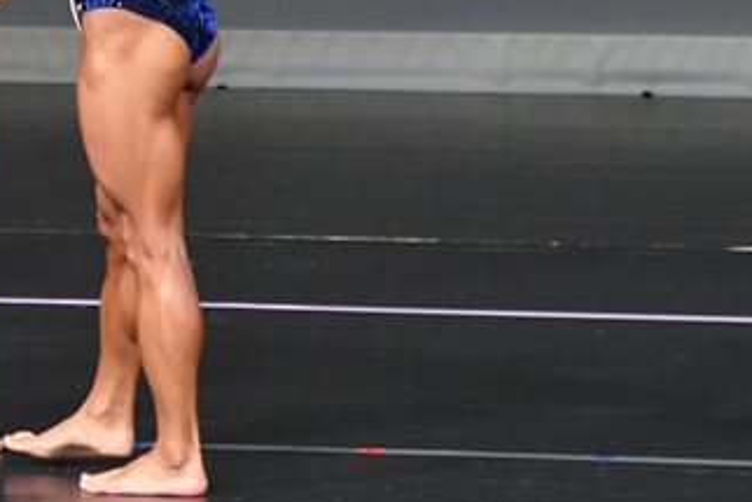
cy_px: -2
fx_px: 15067
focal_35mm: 721
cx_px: -92
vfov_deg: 1.9
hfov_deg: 2.9
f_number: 5.6
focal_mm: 200
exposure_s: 1/400
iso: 5000
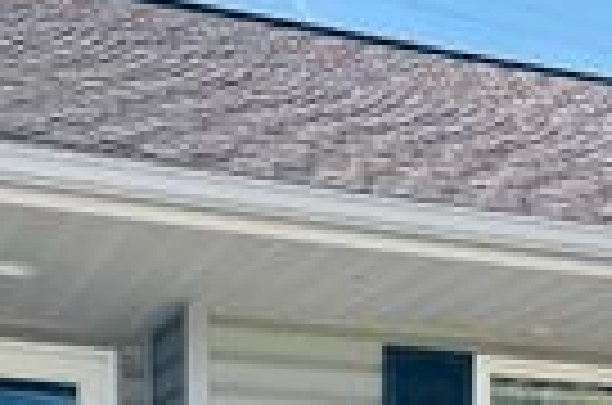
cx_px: 464
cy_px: 646
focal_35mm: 92
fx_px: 1560
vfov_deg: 13.7
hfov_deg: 22.0
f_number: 1.78
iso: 80
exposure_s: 1/1321
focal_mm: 6.86
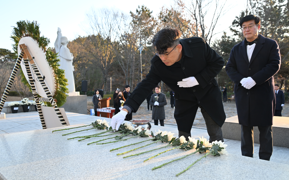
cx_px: 145
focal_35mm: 30
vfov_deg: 41.8
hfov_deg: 62.9
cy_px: 86
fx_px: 236
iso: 640
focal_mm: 29
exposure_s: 1/250
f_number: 6.3
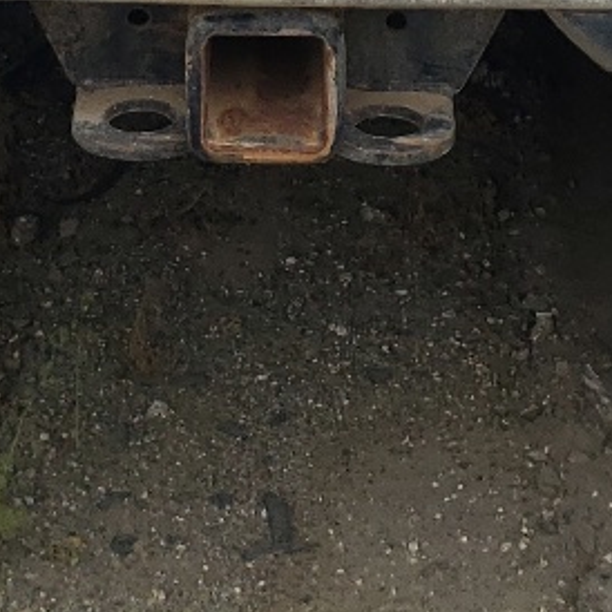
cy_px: -724
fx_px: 2680
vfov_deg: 11.4
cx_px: 313
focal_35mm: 134
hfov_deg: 13.0
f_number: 1.5
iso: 50
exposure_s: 1/2000
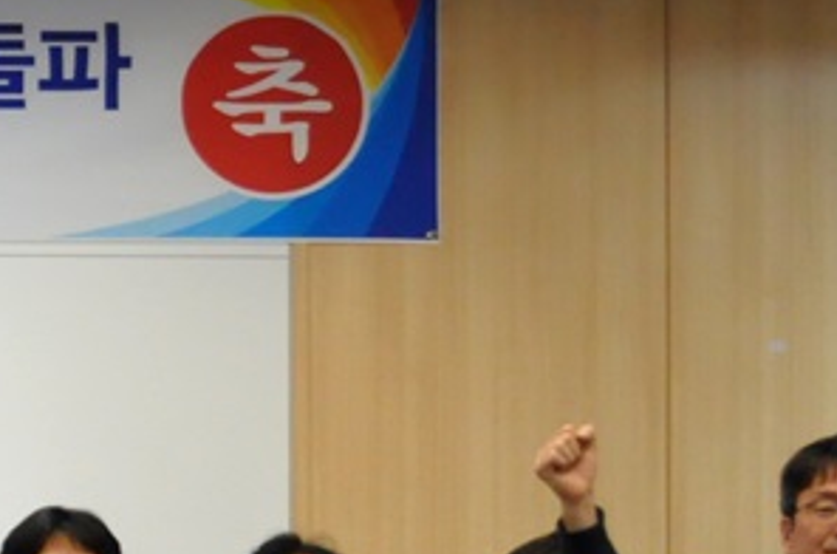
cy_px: 683
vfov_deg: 9.7
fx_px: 3202
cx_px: -580
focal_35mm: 138
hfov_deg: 13.6
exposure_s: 1/60
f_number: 3.8
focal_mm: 20
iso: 1600
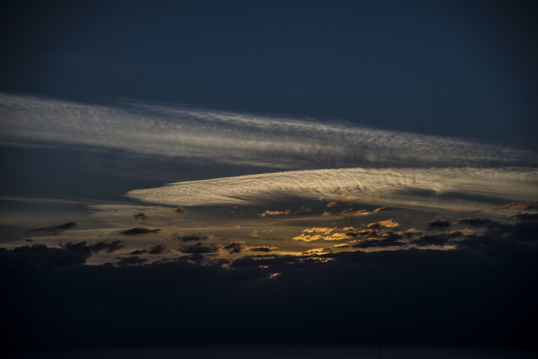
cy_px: 180
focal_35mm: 80
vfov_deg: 17.1
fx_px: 1196
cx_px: 269
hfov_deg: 25.4
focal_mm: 80
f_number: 4
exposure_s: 1/1250
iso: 125
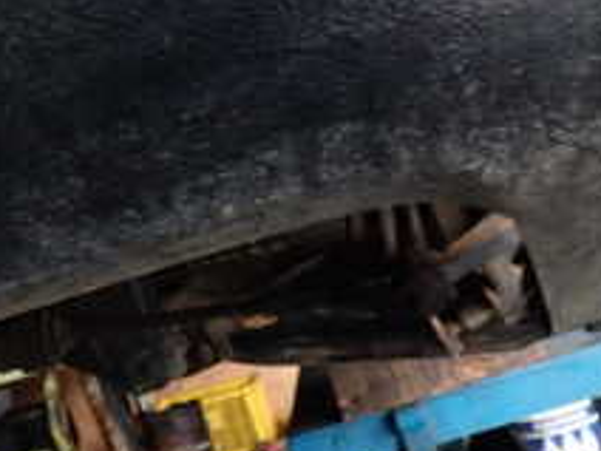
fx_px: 1476
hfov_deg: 22.3
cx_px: 17
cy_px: 62
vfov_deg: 17.2
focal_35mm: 85
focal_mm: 5.4
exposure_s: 1/30
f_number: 2.3
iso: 200
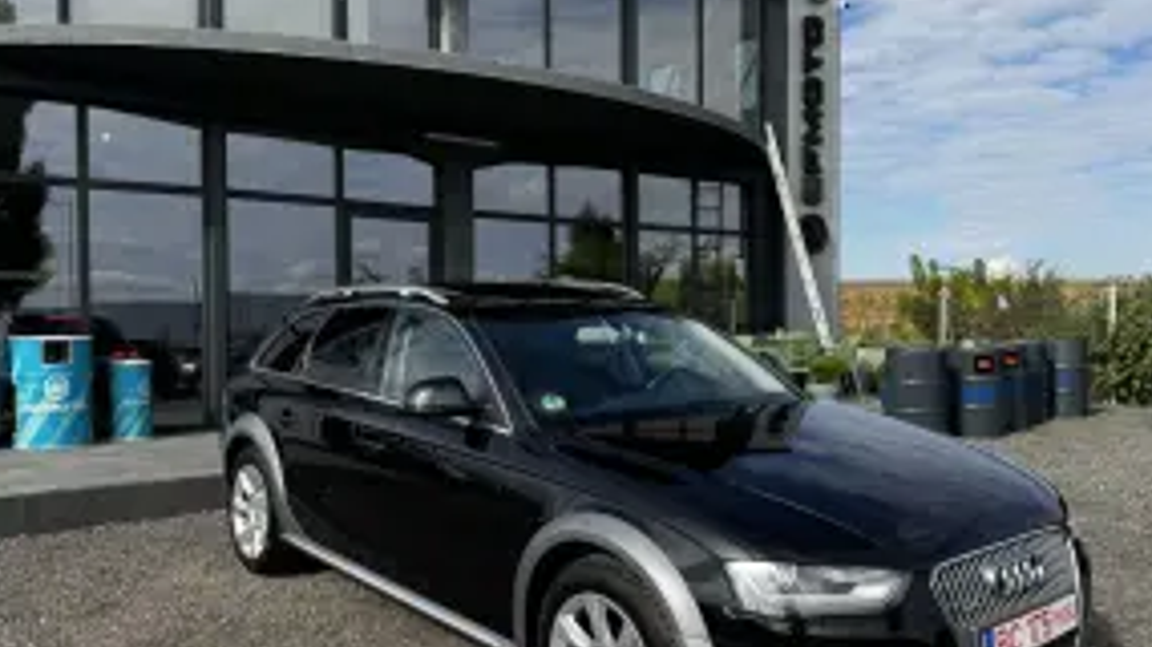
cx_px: 622
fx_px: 1008
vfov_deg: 35.6
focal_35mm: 33
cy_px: 336
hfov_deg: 59.4
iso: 80
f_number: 1.78
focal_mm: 6.76
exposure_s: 1/3096
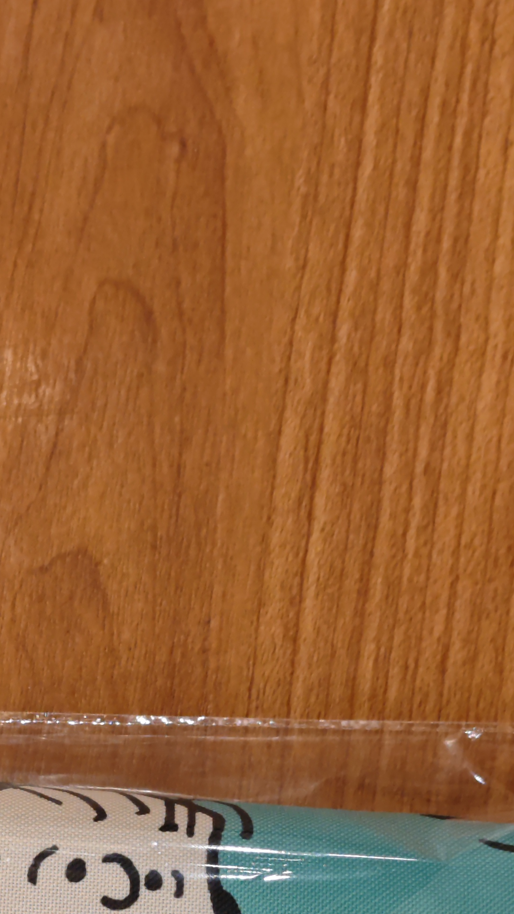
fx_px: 2569
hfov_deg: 11.4
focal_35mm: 106
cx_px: 48
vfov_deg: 19.5
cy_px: 951
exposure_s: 1/100
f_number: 2
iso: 500
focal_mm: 8.72
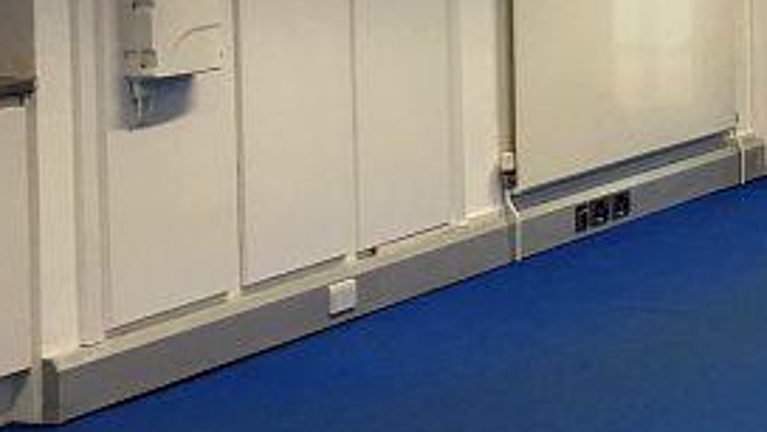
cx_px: 823
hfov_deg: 17.5
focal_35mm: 119
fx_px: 2420
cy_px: -48
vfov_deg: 10.1
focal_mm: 4.15
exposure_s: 1/17
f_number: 2.2
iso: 40
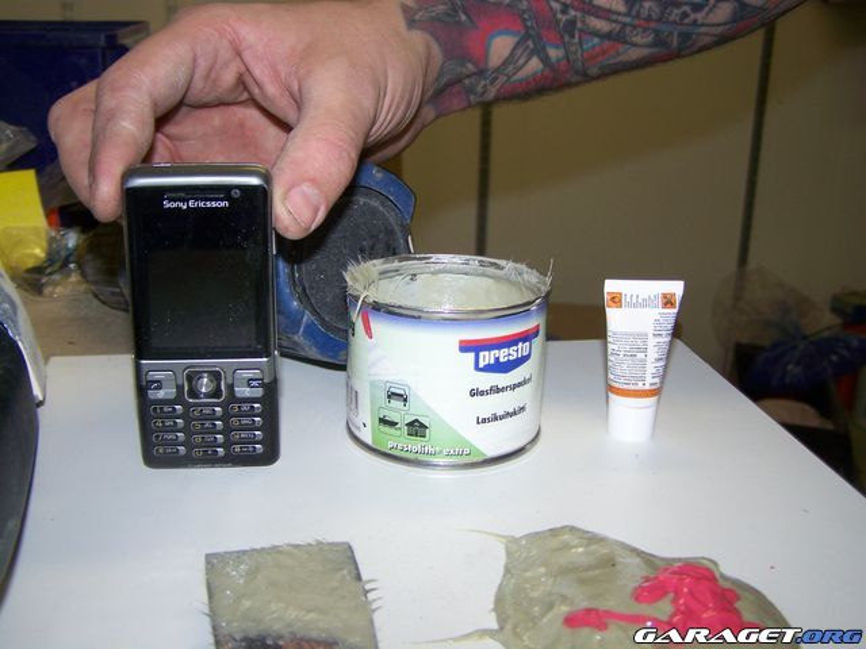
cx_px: 433
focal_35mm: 38
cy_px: 324
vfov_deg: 37.7
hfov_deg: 49.0
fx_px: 951
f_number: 2.8
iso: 80
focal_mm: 6.3
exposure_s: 1/60
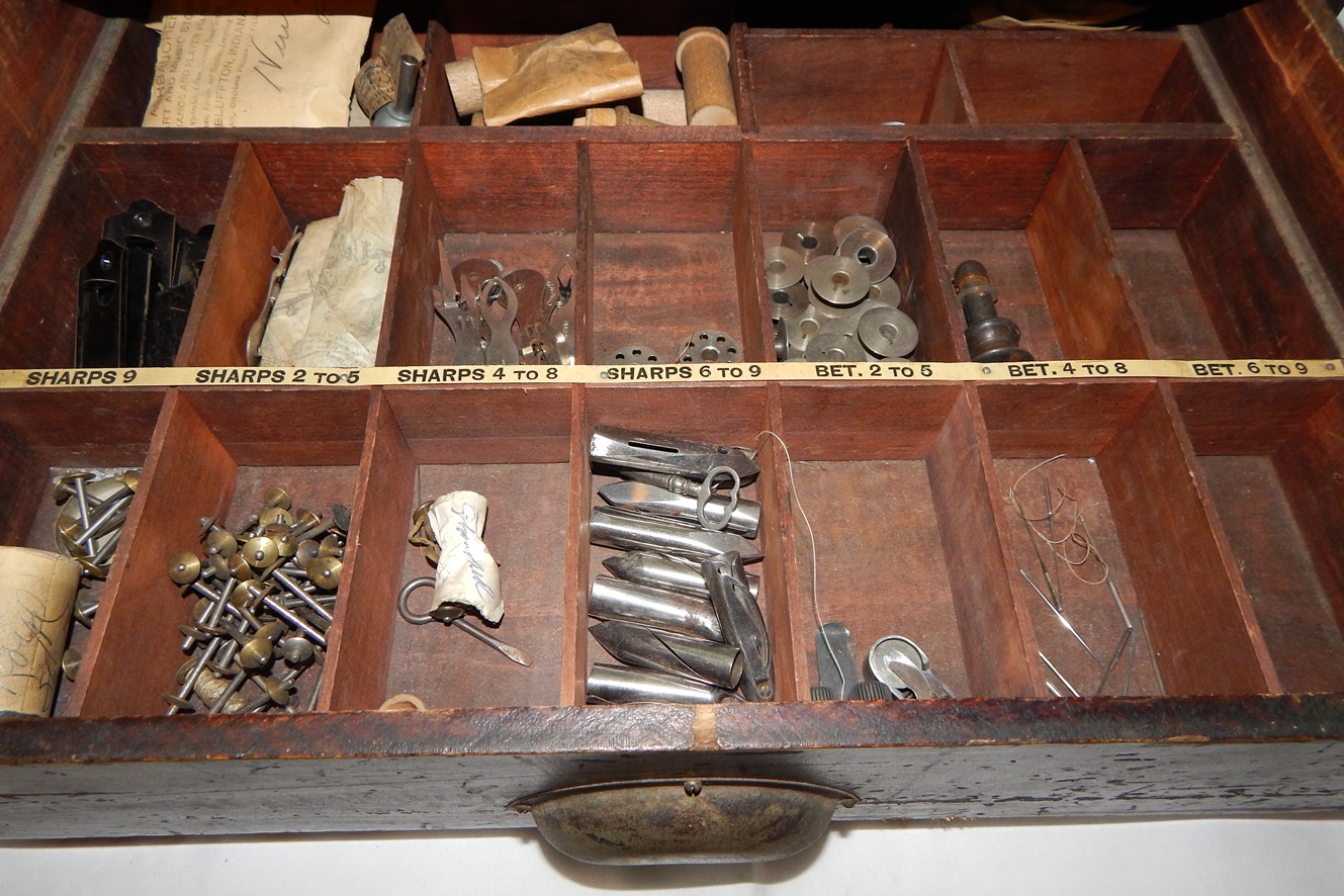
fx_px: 896
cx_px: 671
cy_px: 460
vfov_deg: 53.1
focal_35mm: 24
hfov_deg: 73.7
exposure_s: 1/30
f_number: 6
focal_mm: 4.1
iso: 200
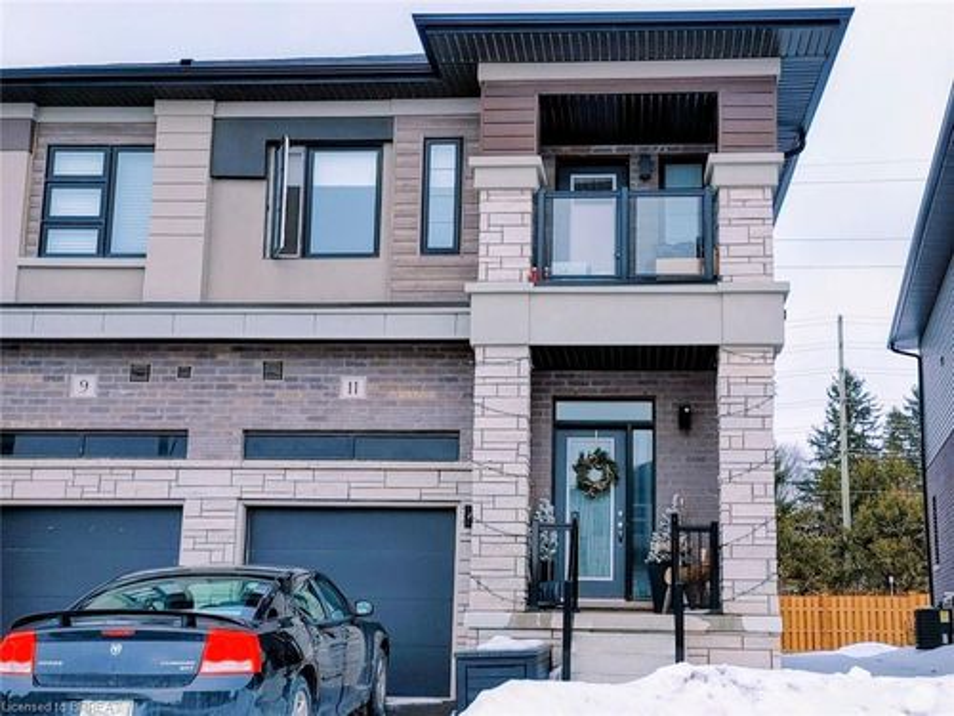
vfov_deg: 53.1
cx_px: 477
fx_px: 717
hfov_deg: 67.3
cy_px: 358
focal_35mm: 26
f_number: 1.8
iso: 50
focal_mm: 4.81
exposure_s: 1/2273
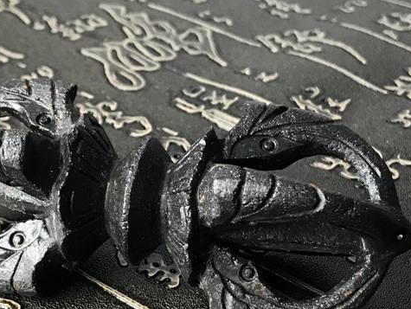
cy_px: 216
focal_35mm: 53
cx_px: 160
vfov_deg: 27.3
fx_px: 630
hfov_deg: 36.0
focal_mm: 3.99
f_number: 1.8
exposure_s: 1/17
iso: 40
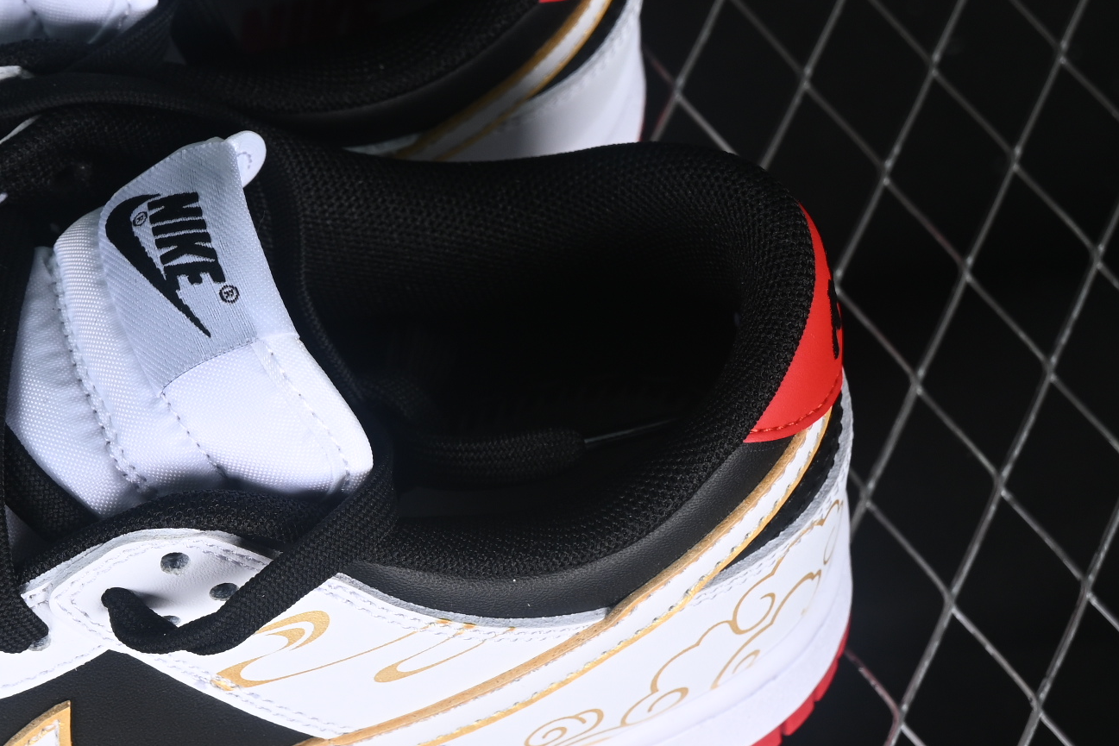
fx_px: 5005
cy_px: 412
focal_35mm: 161
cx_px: -74
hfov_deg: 12.6
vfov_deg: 8.5
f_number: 7.1
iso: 160
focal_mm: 50
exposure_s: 1/60
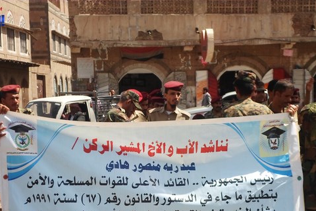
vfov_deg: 14.6
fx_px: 816
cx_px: 180
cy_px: 157
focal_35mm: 93
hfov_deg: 21.9
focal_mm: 12
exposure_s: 1/500
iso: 80
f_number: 4.1
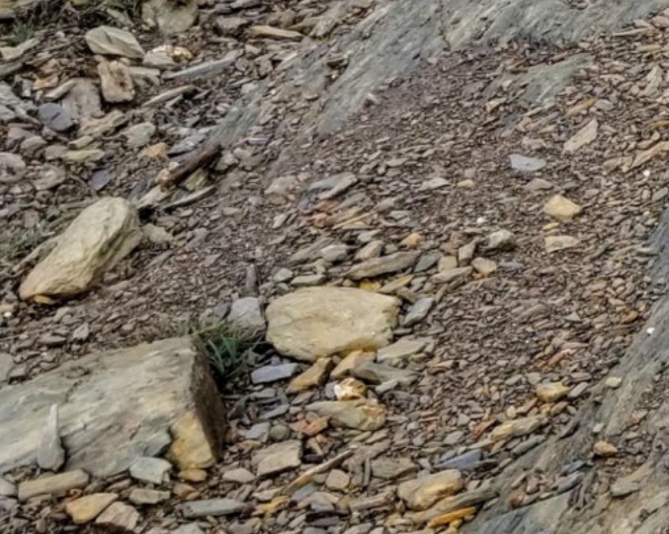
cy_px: -264
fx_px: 1999
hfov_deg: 15.8
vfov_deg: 14.3
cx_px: 1256
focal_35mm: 101
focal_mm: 4.3
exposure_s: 1/602
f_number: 1.7
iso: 50
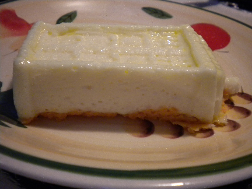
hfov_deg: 45.8
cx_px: 126
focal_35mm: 41
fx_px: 298
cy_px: 94
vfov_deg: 35.1
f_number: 3.5
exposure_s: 1/61.7
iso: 468
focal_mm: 7.4
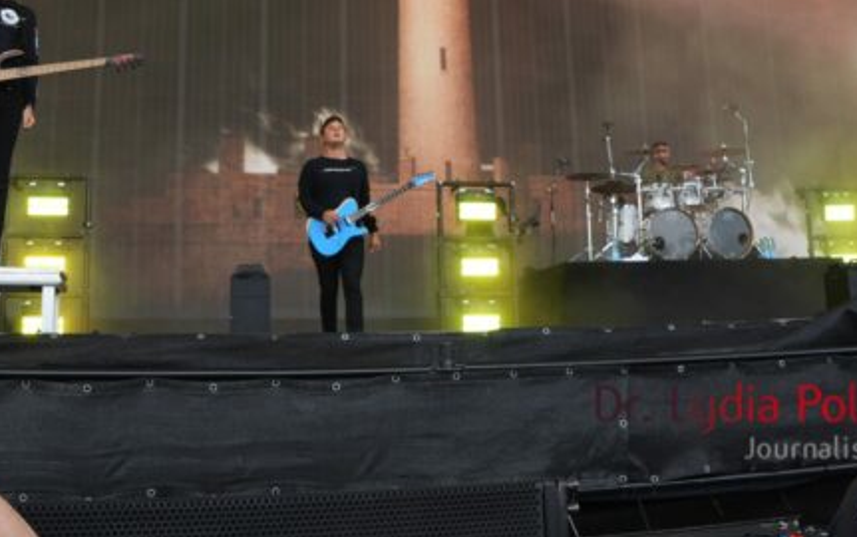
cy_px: 62
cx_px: 487
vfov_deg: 25.6
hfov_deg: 40.9
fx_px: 1145
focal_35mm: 49
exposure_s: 1/100
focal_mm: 18
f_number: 6.3
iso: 100
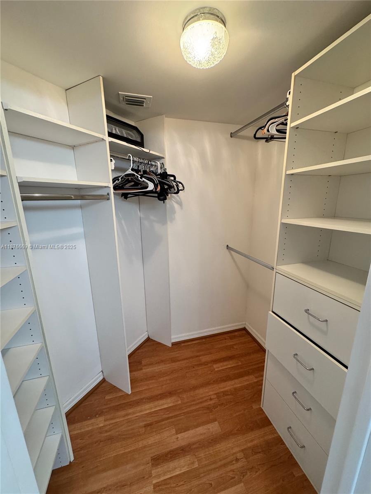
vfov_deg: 102.1
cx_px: 186
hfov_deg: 85.7
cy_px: 247
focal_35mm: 14
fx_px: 200
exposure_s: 1/120
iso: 320
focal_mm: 2.22
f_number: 2.2
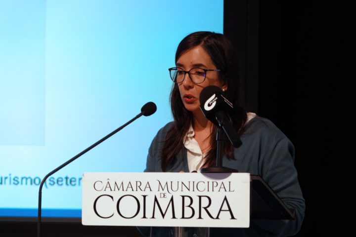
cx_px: 178
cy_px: 118
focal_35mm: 184
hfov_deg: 11.2
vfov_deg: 7.5
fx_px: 1819
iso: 800
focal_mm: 67.46
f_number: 4
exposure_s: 1/50
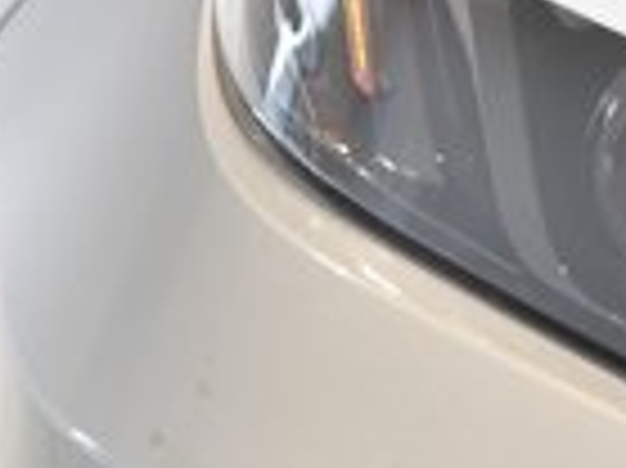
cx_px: 869
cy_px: 92
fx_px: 6617
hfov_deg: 5.4
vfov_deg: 4.1
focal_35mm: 366
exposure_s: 1/100
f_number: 5.6
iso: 900
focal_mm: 55
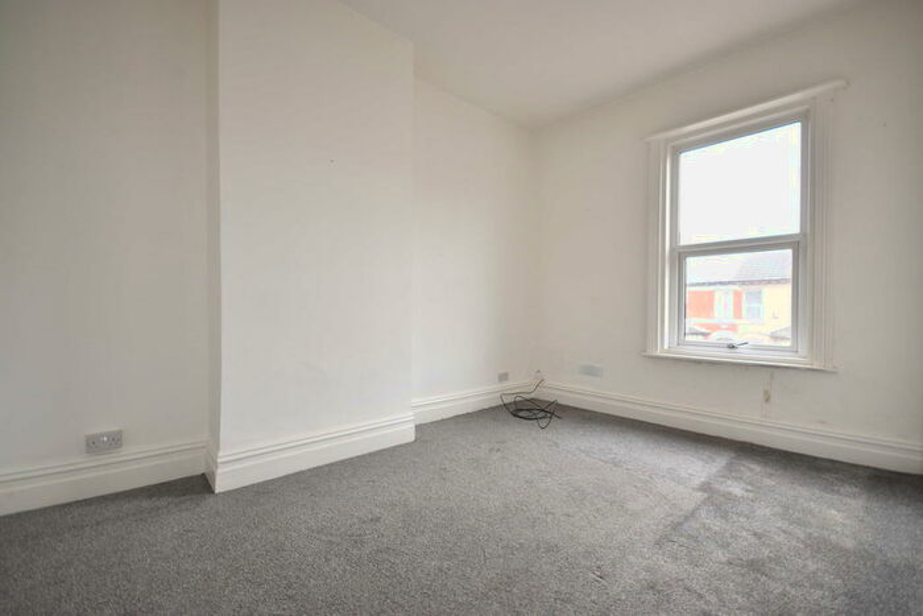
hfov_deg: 100.4
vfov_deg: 77.4
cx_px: 462
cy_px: 308
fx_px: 385
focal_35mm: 15
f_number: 4
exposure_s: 1/25
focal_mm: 10
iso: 100
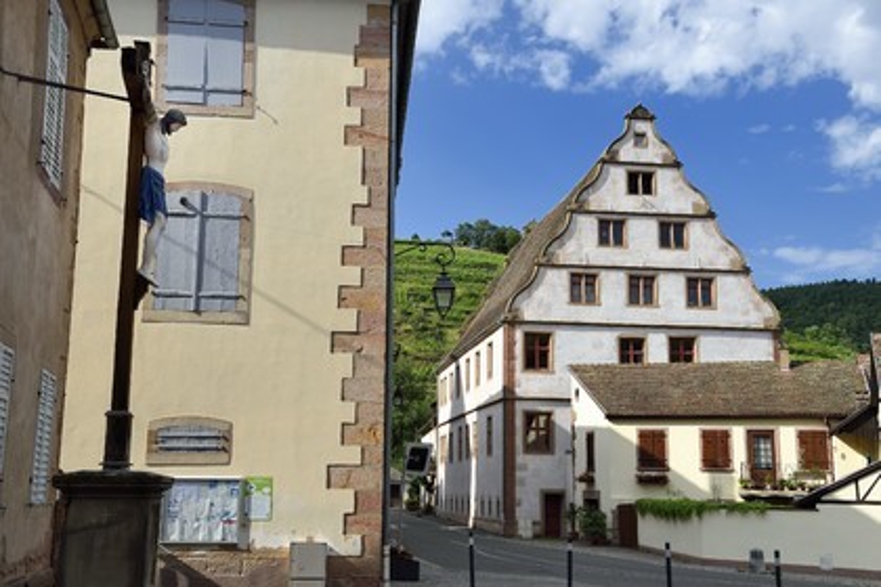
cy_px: 294
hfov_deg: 41.1
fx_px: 1175
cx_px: 440
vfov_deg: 28.1
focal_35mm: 48
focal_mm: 48
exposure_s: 1/250
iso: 200
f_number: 11
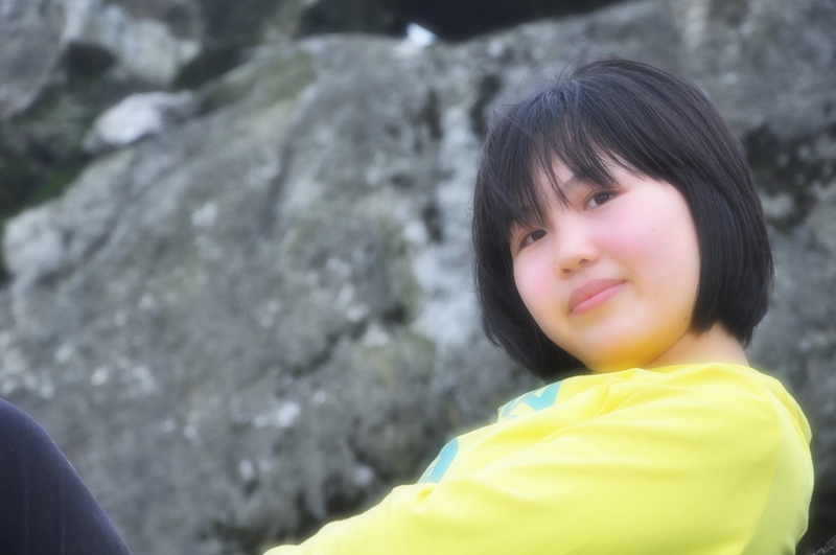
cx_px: 418
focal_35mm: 158
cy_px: 278
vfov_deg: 8.7
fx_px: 3652
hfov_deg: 13.1
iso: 320
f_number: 8
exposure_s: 1/200
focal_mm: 105
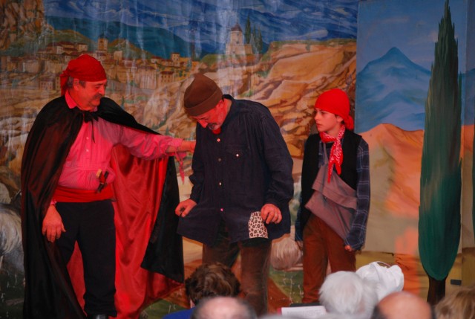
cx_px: 238
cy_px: 160
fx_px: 1784
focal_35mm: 135
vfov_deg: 10.2
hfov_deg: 15.2
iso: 800
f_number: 5
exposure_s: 1/60
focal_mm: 90
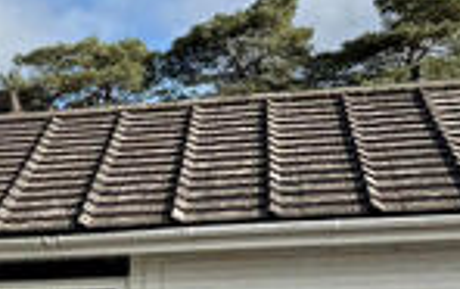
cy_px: 306
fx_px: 1507
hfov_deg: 15.6
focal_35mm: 120
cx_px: -283
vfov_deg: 10.8
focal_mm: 6.76
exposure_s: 1/4975
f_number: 1.78
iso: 80
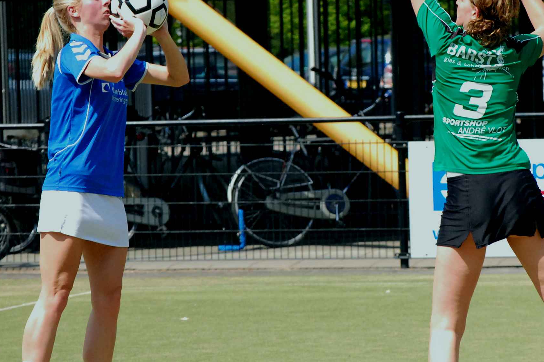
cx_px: 336
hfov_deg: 7.4
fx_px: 4212
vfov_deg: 4.9
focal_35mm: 279
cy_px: 196
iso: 1600
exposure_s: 1/2000
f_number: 9
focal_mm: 120
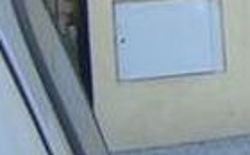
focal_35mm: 173
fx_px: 1177
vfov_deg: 7.1
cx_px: 523
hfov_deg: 10.9
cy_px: -212
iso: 50
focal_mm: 6.3
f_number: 2.8
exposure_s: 1/229
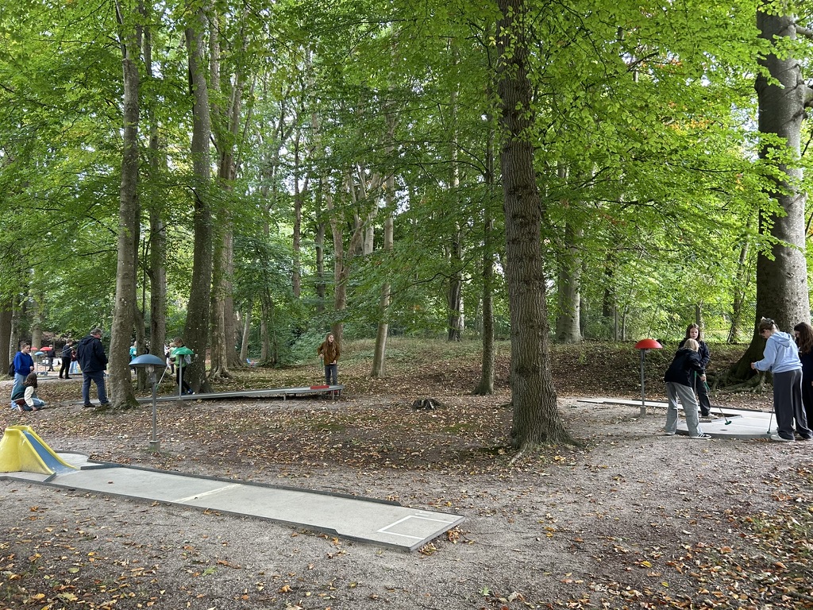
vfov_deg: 53.1
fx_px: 611
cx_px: 406
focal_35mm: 26
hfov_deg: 67.3
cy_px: 305
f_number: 1.5
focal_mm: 5.7
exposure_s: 1/121
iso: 125
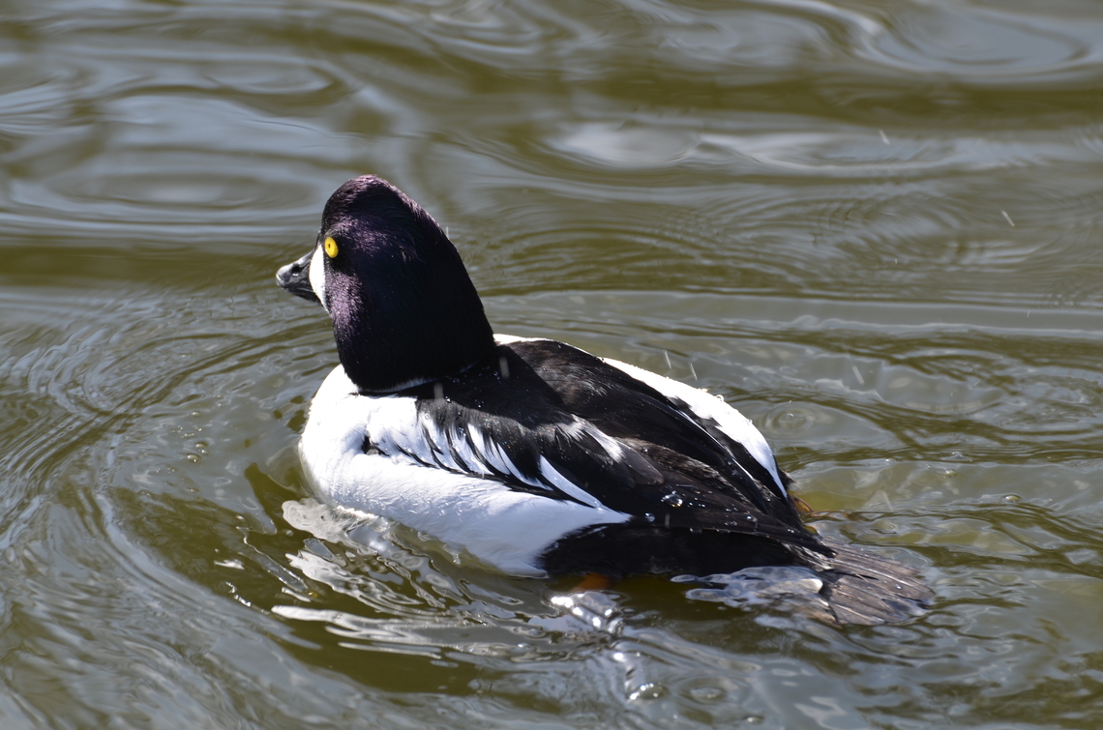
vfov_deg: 3.4
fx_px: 12383
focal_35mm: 405
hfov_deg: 5.1
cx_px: 552
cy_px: 365
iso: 100
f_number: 8
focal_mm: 270
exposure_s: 1/200
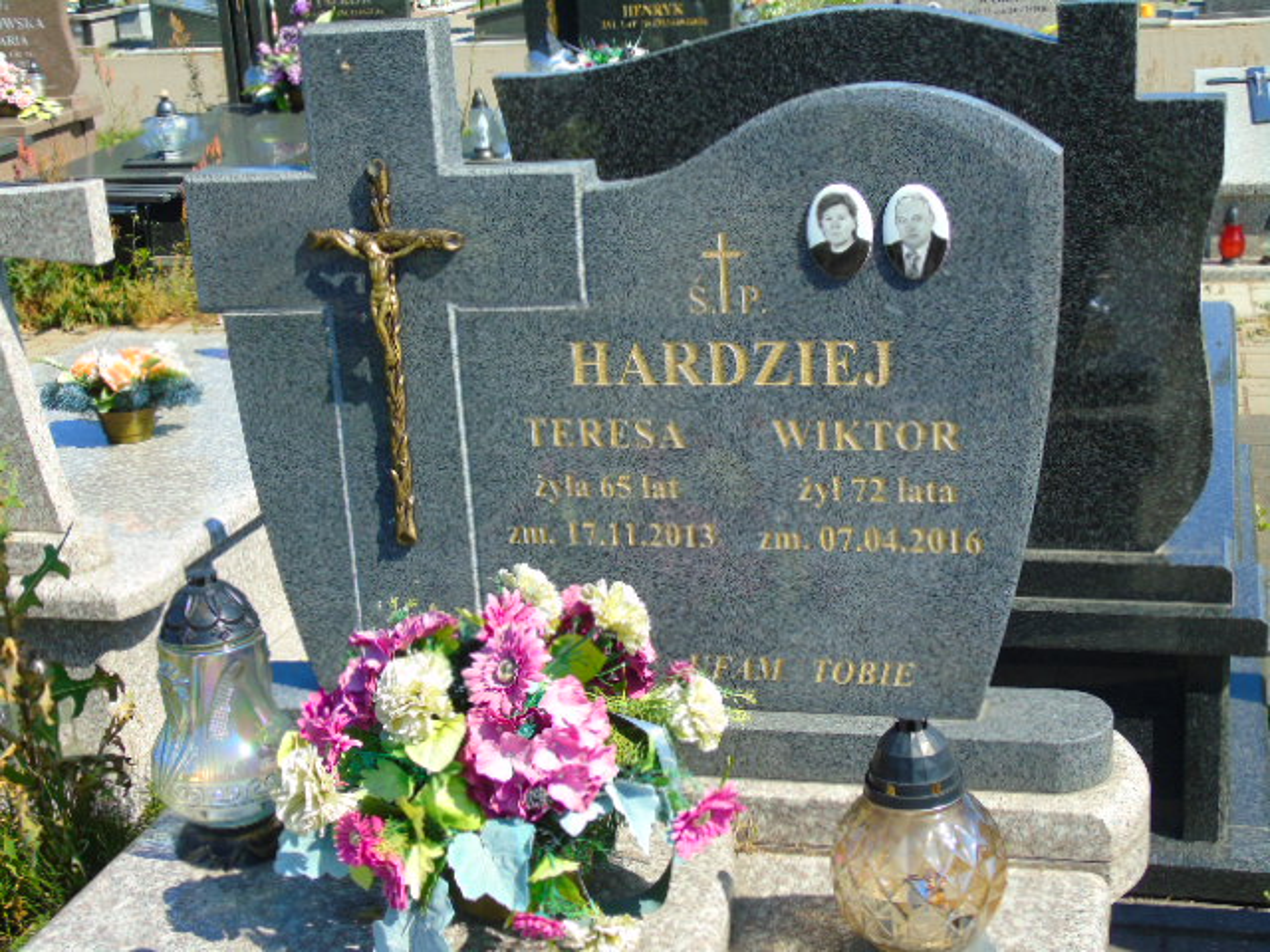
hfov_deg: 35.5
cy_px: 476
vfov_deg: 27.0
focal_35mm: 54
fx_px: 1981
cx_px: 635
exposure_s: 1/400
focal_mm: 9.6
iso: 80
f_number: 4.3
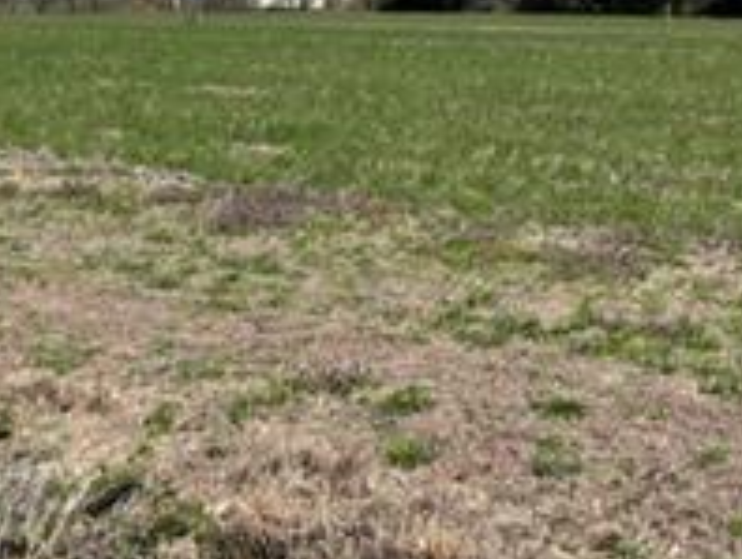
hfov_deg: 23.0
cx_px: 551
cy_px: -120
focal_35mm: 84
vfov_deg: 16.8
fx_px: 1803
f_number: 1.6
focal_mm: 5.1
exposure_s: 1/4525
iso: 32
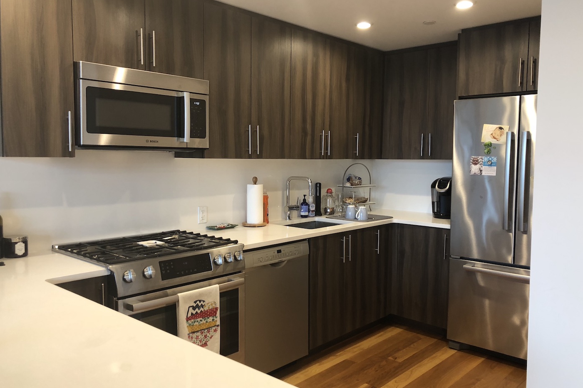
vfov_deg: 42.3
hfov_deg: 60.3
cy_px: 198
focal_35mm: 31
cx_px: 297
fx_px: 502
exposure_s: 1/20
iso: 40
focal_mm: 3.99
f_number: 1.8
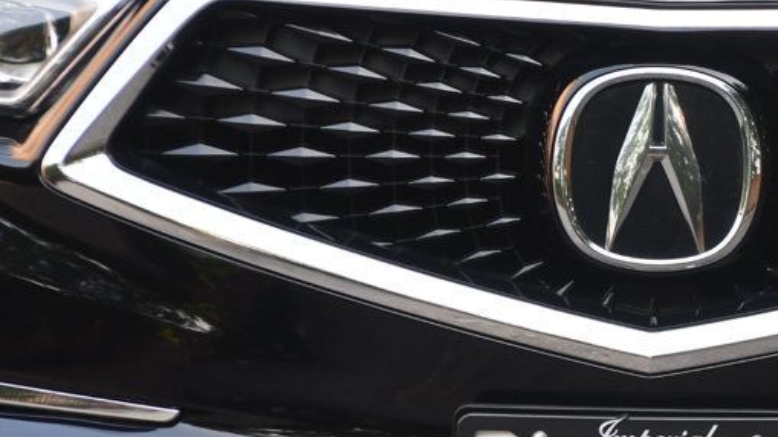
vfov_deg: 3.1
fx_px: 8126
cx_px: 673
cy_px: 241
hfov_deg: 5.5
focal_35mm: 394
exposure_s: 1/250
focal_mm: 125
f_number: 5
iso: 400
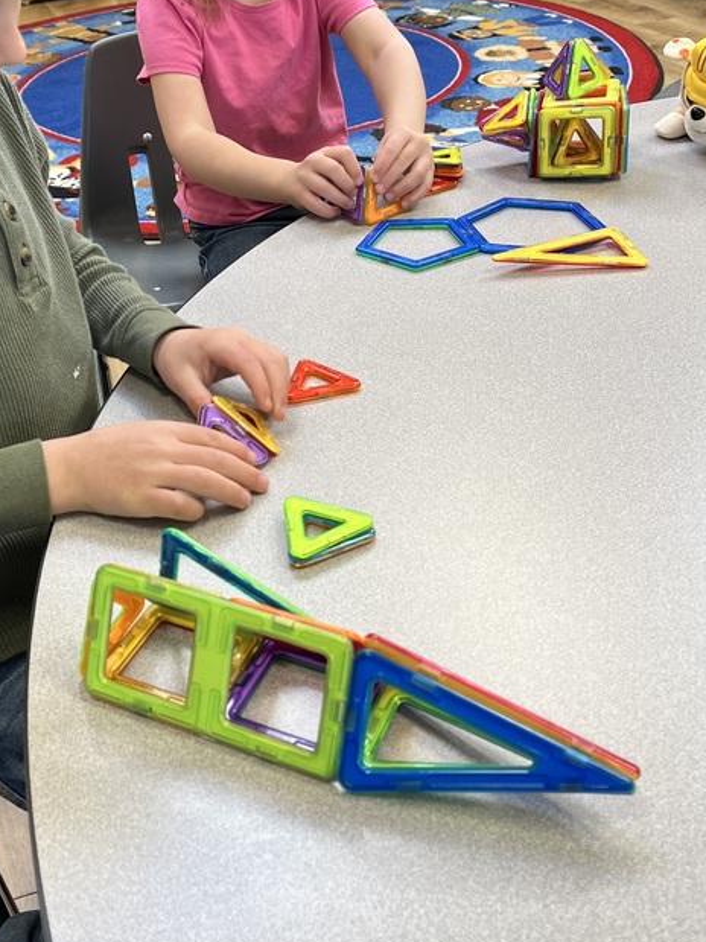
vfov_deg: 43.5
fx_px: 1170
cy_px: 355
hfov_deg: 33.0
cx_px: 183
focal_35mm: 43
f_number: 1.6
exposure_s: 1/60
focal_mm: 5.1
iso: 80
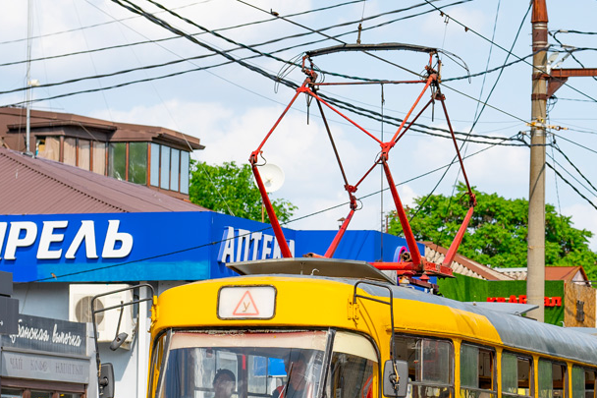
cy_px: 286
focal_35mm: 179
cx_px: 392
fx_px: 2967
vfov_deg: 7.7
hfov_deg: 11.5
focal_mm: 75
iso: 100
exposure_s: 1/640
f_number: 5
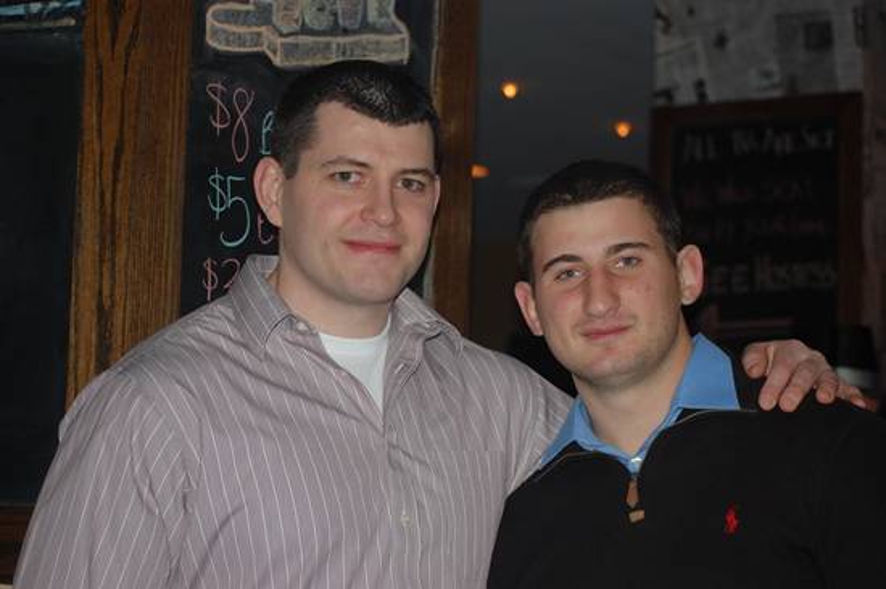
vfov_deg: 16.5
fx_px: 2029
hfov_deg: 24.6
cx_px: 443
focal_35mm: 82
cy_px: 294
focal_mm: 55
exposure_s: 1/60
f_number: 4
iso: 400
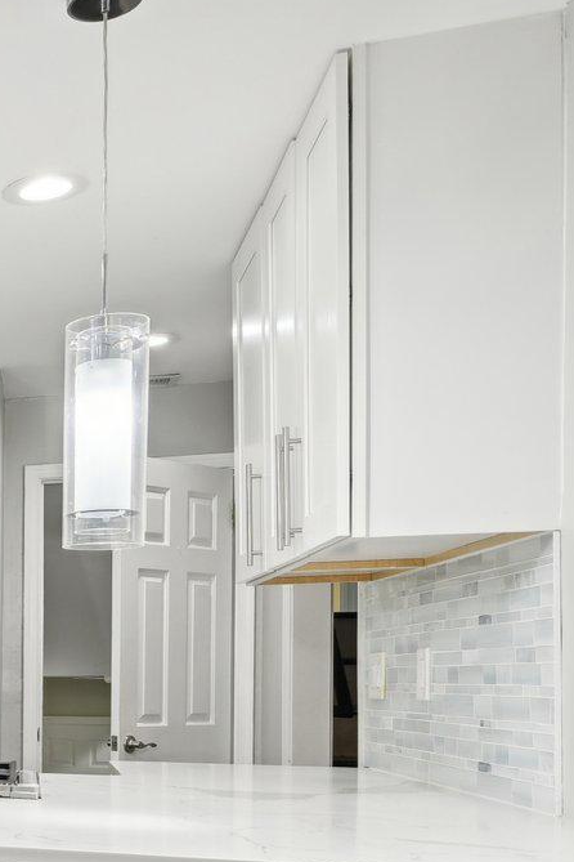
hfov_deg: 19.6
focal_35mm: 49
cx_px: -488
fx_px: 1172
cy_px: 614
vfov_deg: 39.6
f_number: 8
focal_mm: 16
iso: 400
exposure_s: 1/40
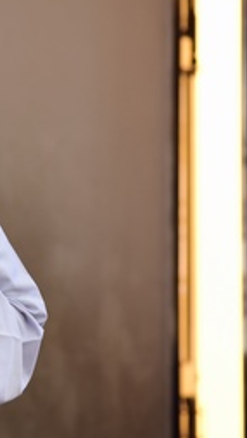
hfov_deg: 3.8
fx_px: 3747
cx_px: 62
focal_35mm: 322
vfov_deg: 6.7
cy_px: 131
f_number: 4
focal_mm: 120
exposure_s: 1/40
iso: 800
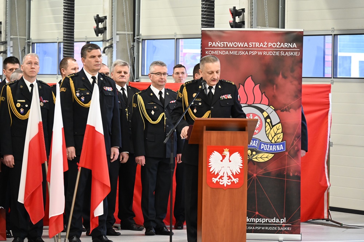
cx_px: 182
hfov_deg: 10.3
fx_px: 2021
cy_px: 121
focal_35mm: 200
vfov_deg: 6.9
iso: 6400
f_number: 6.3
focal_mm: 200
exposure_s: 1/125
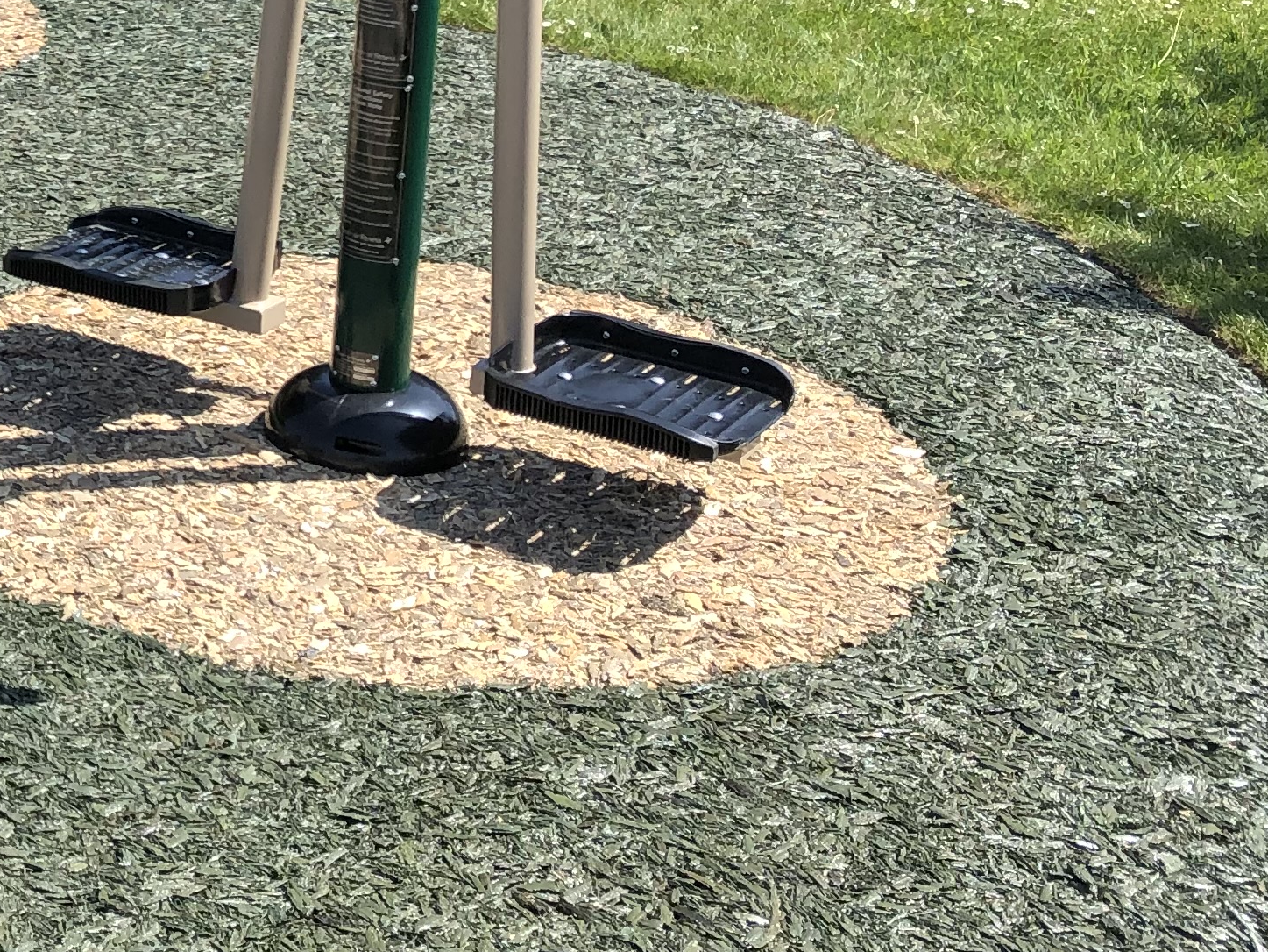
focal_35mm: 78
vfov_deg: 18.3
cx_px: -418
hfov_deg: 22.2
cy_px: -55
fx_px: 2858
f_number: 1.8
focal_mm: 3.99
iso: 20
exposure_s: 1/1091
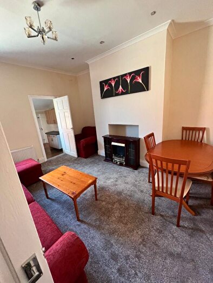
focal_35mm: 13
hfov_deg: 89.9
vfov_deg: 106.2
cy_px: 142
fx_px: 107
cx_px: 106
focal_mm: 1.57
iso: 250
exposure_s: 1/77
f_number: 1.8
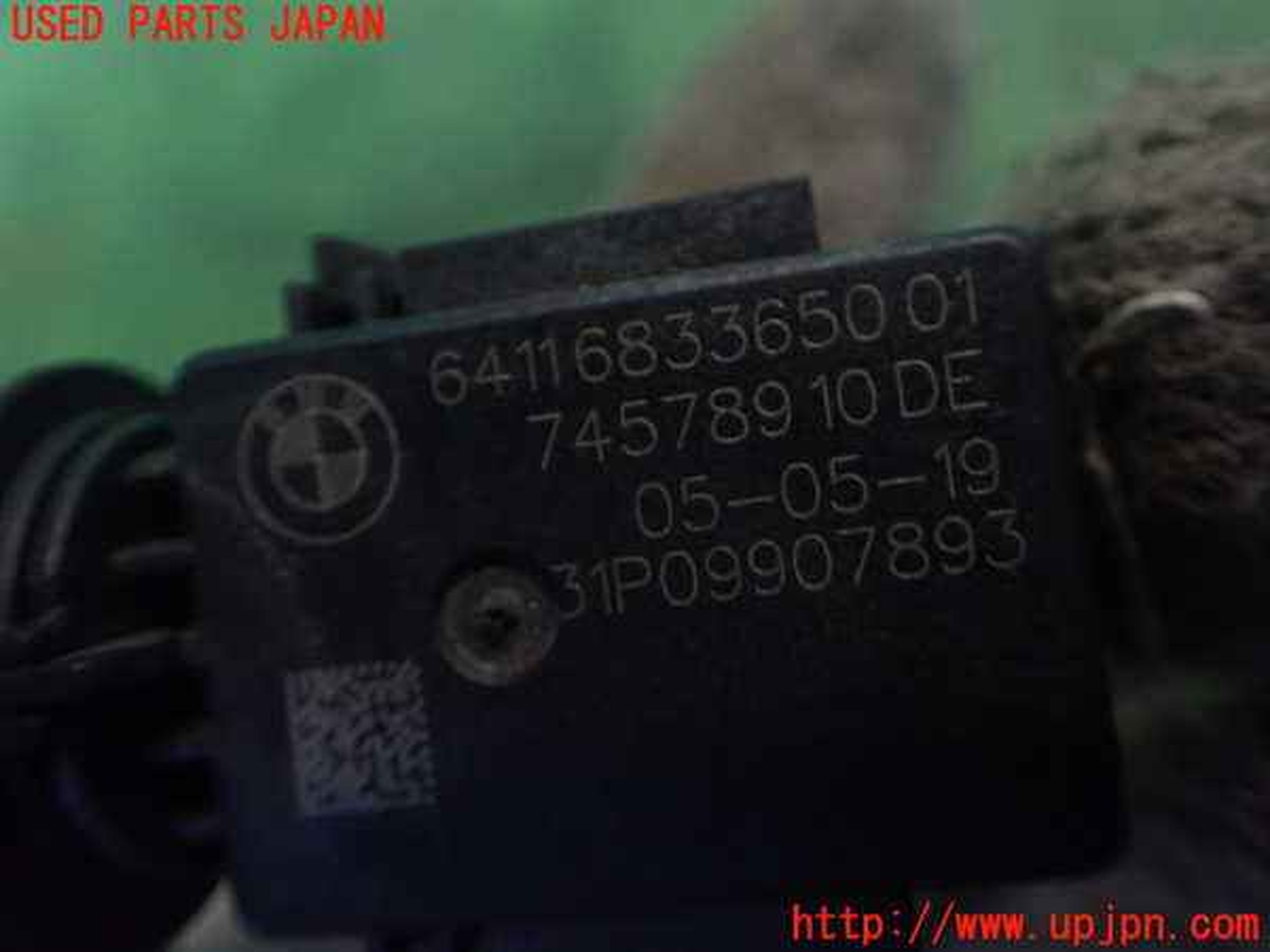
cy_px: 476
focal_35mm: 30
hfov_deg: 60.0
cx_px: 635
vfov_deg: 46.8
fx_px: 1101
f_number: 2.3
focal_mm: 5.4
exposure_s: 1/125
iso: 800
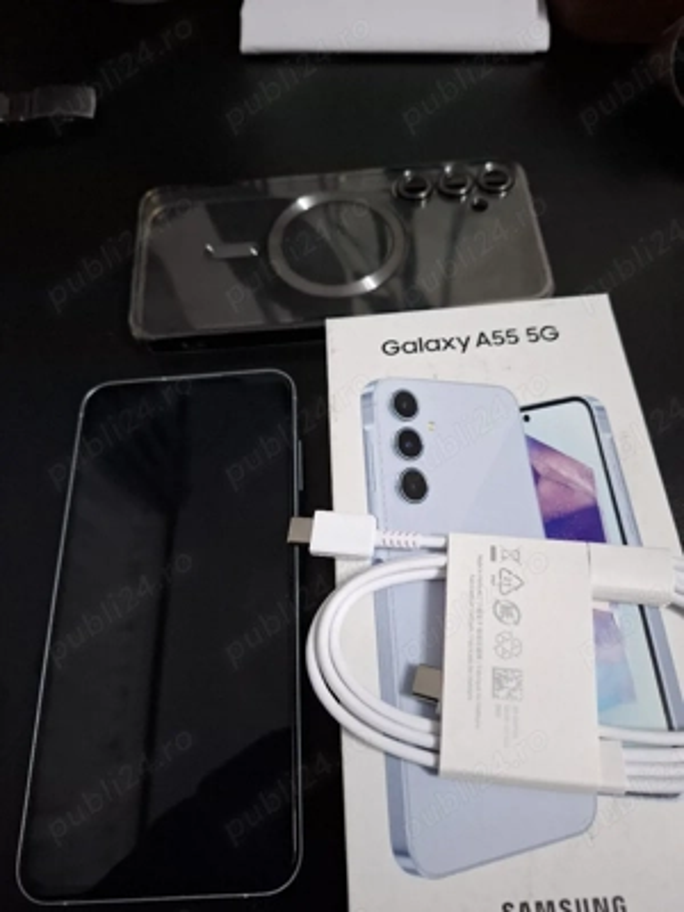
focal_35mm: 23
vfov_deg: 73.9
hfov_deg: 58.9
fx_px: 606
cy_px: 456
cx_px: 342
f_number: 1.8
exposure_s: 1/33
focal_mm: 5.54
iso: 250
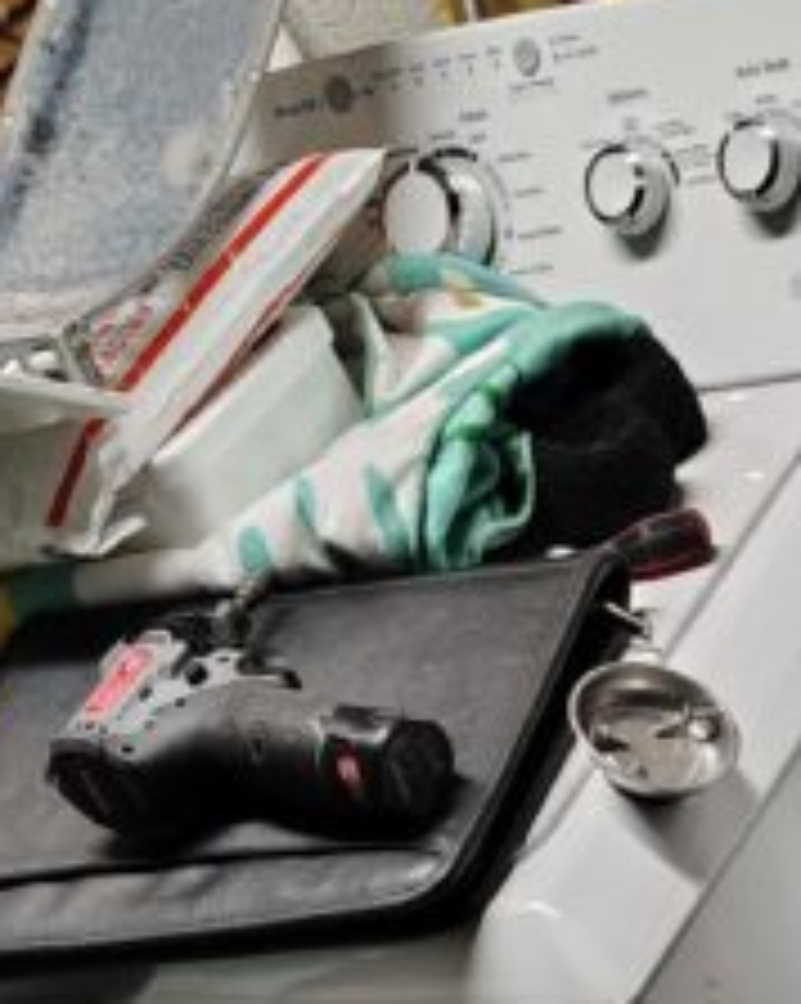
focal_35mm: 91
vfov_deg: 18.2
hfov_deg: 15.6
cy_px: 1605
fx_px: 2700
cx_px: 1188
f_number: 1.8
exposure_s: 1/40
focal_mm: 5.56
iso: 1597
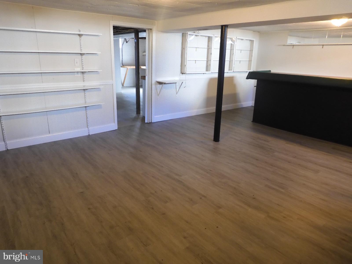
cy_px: 132
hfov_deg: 71.6
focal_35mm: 24
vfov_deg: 56.8
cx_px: 176
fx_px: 244
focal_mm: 4.3
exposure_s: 1/10
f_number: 3.4
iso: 400
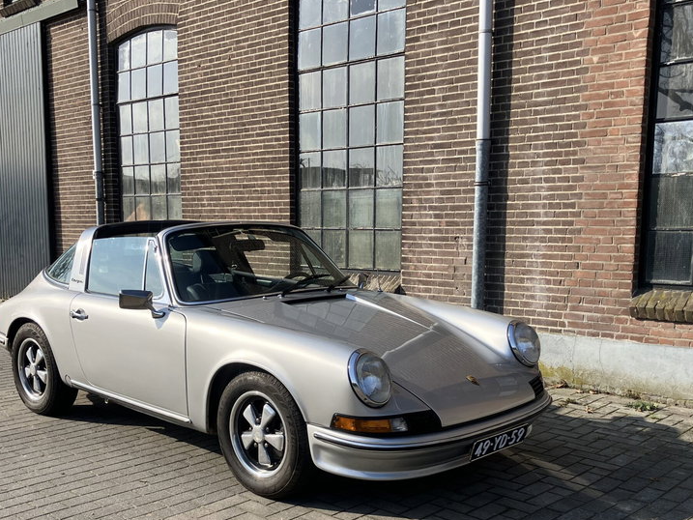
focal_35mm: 40
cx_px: 348
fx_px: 801
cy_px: 361
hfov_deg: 46.8
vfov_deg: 35.5
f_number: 1.8
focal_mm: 3.99
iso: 32
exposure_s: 1/1736
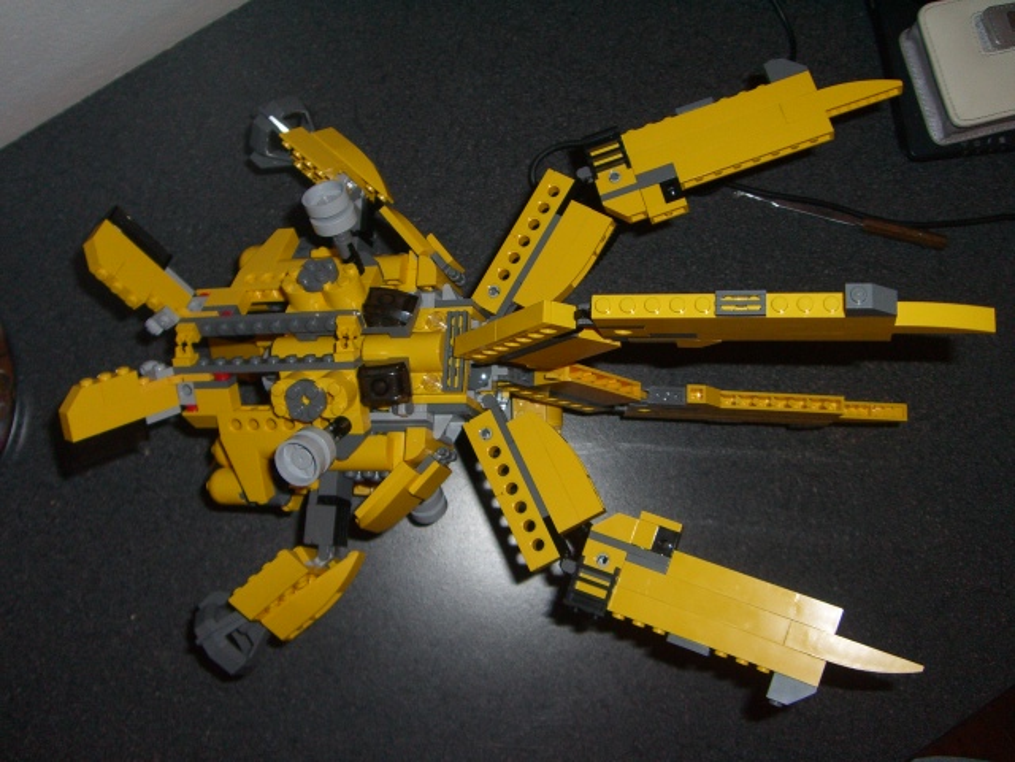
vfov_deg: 37.7
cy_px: 381
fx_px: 1114
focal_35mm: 38
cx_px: 508
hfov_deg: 49.0
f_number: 2.7
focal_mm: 6.2
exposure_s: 1/60
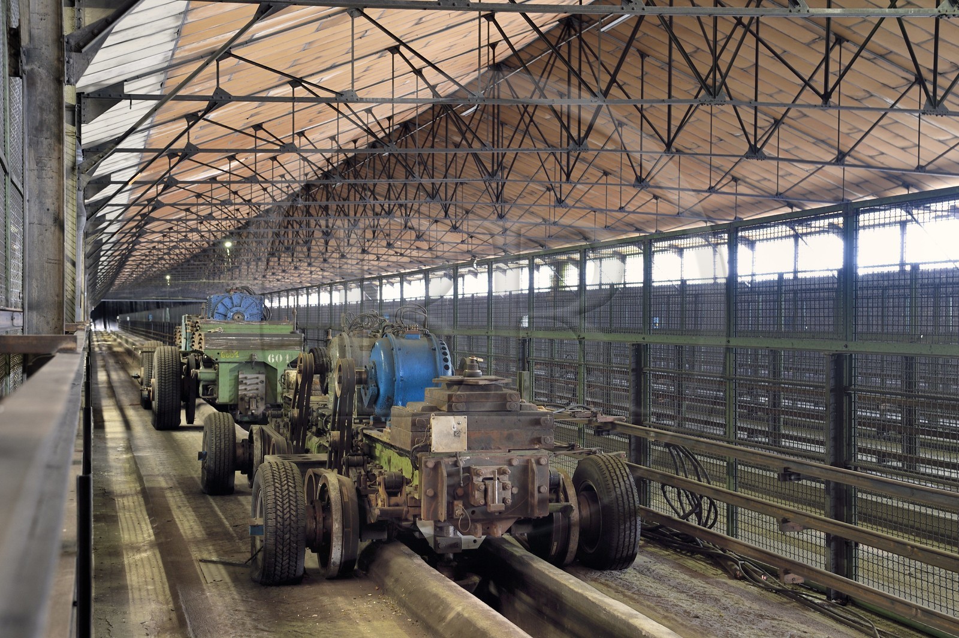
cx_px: 480
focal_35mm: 50
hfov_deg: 39.6
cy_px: 319
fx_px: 1331
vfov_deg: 26.9
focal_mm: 50
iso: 400
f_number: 6.3
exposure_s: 2
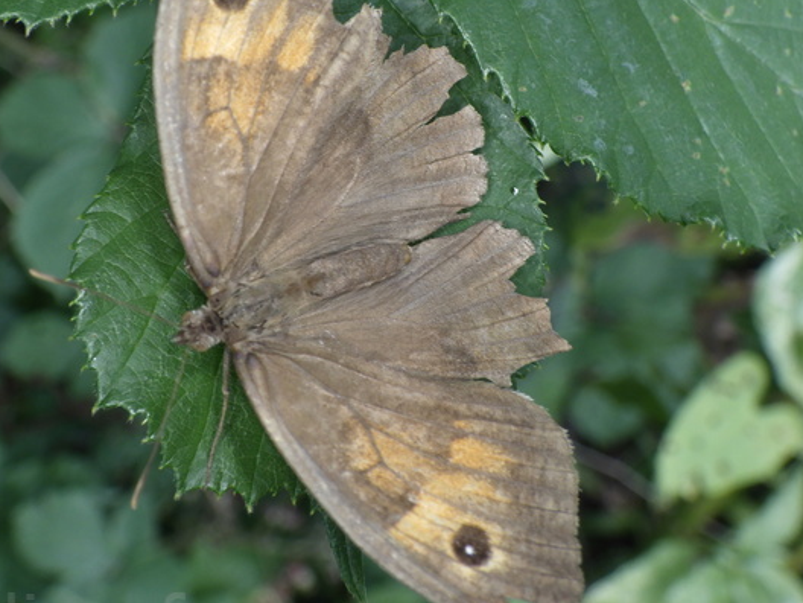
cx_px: 335
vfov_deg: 28.4
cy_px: 215
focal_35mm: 51
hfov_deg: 37.4
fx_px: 1183
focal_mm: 6.1
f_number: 3.8
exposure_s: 1/80
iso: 125
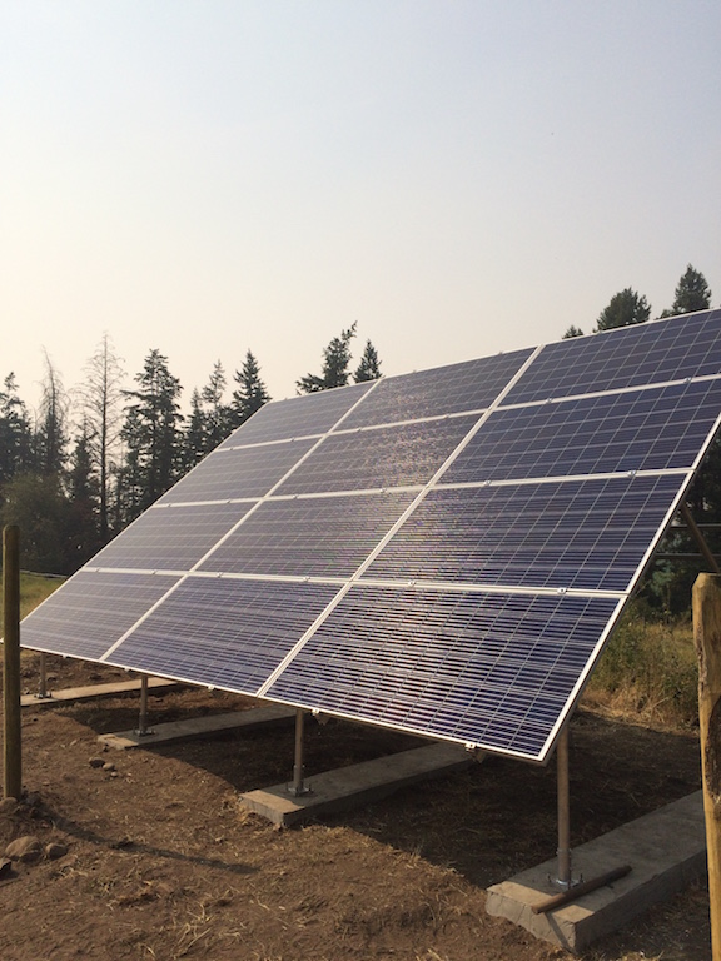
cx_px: 360
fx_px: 805
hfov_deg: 48.2
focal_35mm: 29
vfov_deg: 61.7
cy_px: 480
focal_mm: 4.15
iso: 40
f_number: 2.2
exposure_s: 1/4566
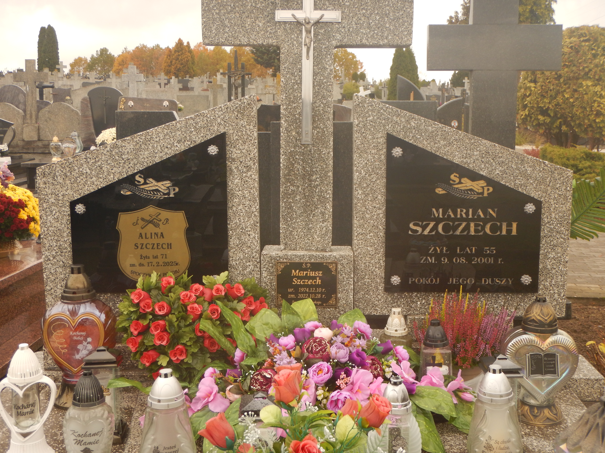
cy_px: 226
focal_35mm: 44
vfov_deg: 32.9
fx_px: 769
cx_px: 302
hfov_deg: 42.9
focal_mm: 7.8
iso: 125
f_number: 4.3
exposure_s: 1/100
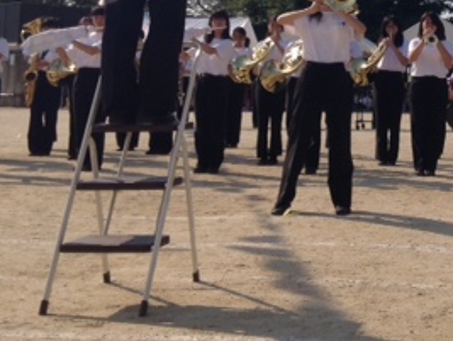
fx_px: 1035
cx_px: 461
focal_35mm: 79
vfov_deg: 18.1
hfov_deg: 23.6
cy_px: -22
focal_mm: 4.12
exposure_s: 1/2262
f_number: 2.4
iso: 50
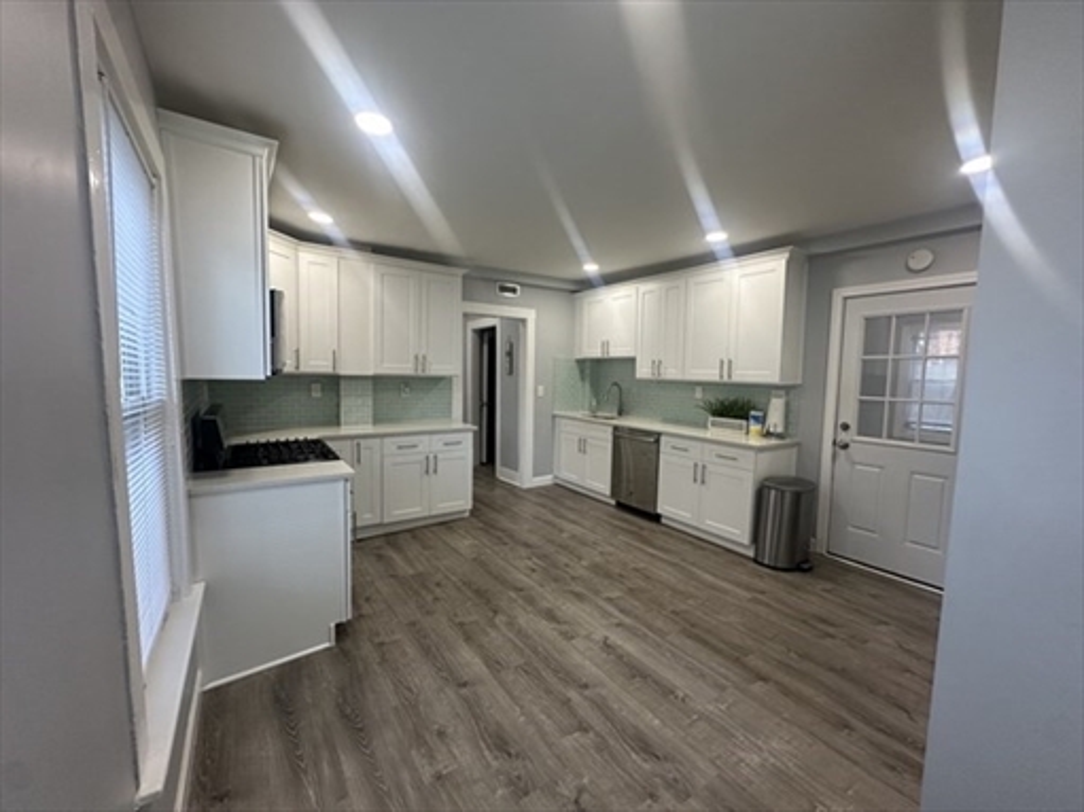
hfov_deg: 102.1
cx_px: 542
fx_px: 438
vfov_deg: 85.7
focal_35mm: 14
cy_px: 406
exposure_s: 1/120
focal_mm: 2.22
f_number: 2.2
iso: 200
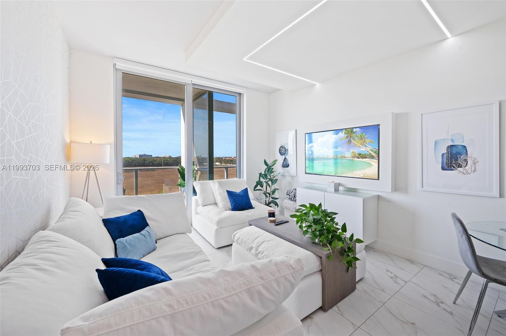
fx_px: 211
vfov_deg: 77.2
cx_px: 253
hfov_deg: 100.5
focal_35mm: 15
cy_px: 168
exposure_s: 1/25
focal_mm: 15
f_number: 8
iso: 200
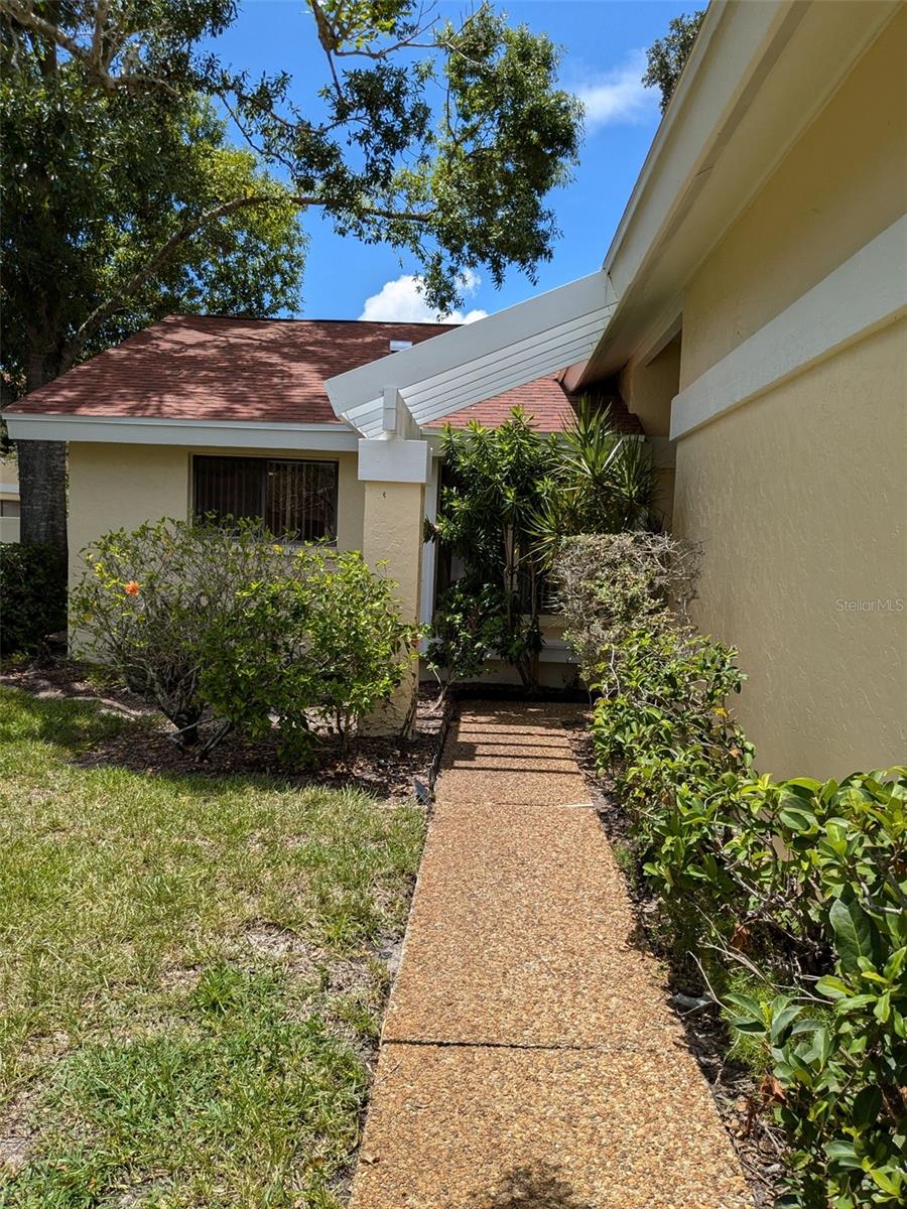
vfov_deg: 65.3
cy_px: 604
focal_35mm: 27
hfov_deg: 51.4
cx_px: 454
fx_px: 943
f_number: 1.73
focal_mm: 4.38
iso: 52
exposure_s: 1/2924
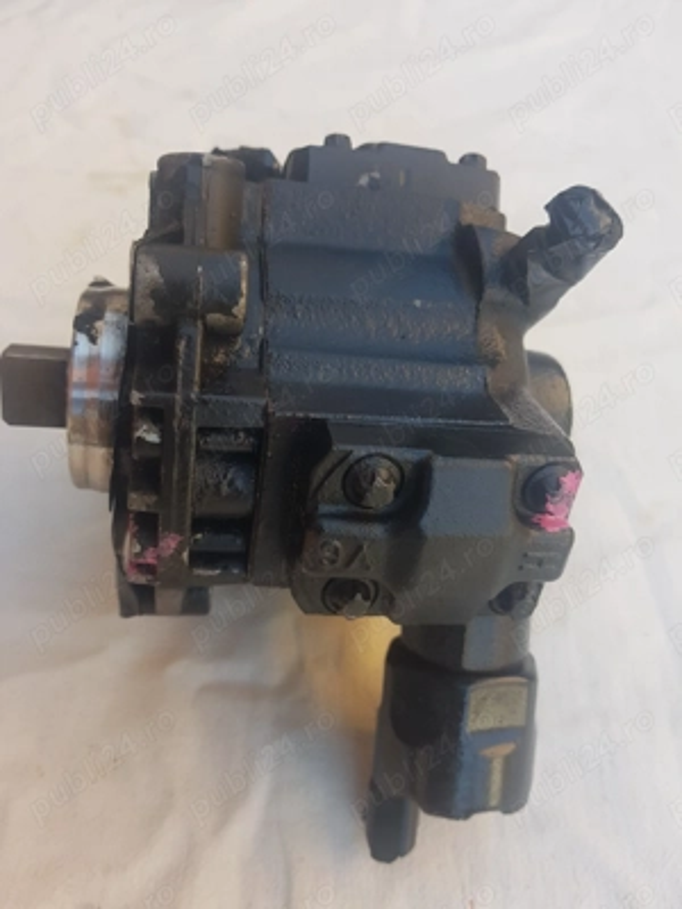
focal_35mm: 26
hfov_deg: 53.1
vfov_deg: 67.3
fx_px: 683
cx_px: 341
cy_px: 454
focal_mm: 4.2
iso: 50
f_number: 1.7
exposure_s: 1/338
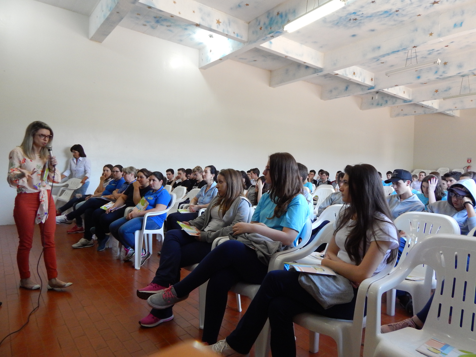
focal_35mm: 23
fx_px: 316
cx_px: 238
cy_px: 178
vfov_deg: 58.9
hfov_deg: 73.9
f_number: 3
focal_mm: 4
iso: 400
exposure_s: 1/60
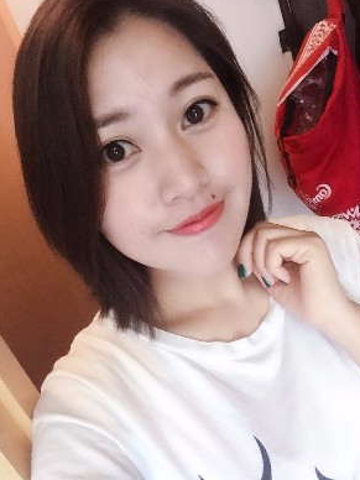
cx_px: 184
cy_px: 242
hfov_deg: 44.2
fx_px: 444
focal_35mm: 32
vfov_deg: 56.8
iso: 250
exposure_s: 1/33
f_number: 2.2
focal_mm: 2.65
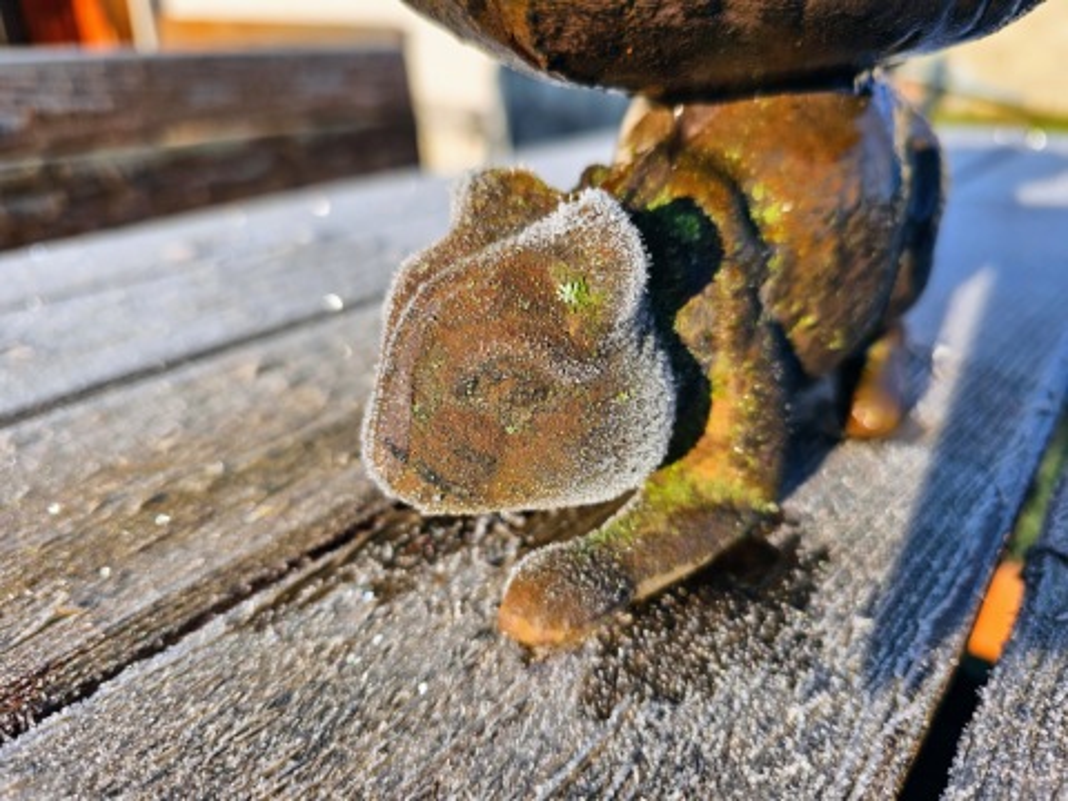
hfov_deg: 73.9
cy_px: 400
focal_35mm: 23
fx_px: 710
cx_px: 534
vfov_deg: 58.9
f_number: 1.7
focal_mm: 6.3
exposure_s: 1/347
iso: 10
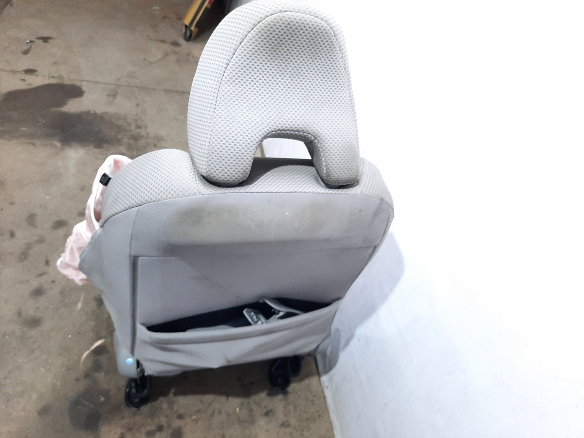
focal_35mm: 25
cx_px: 292
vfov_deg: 54.9
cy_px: 219
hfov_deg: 69.4
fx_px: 422
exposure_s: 1/50
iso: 320
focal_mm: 4.6
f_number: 2
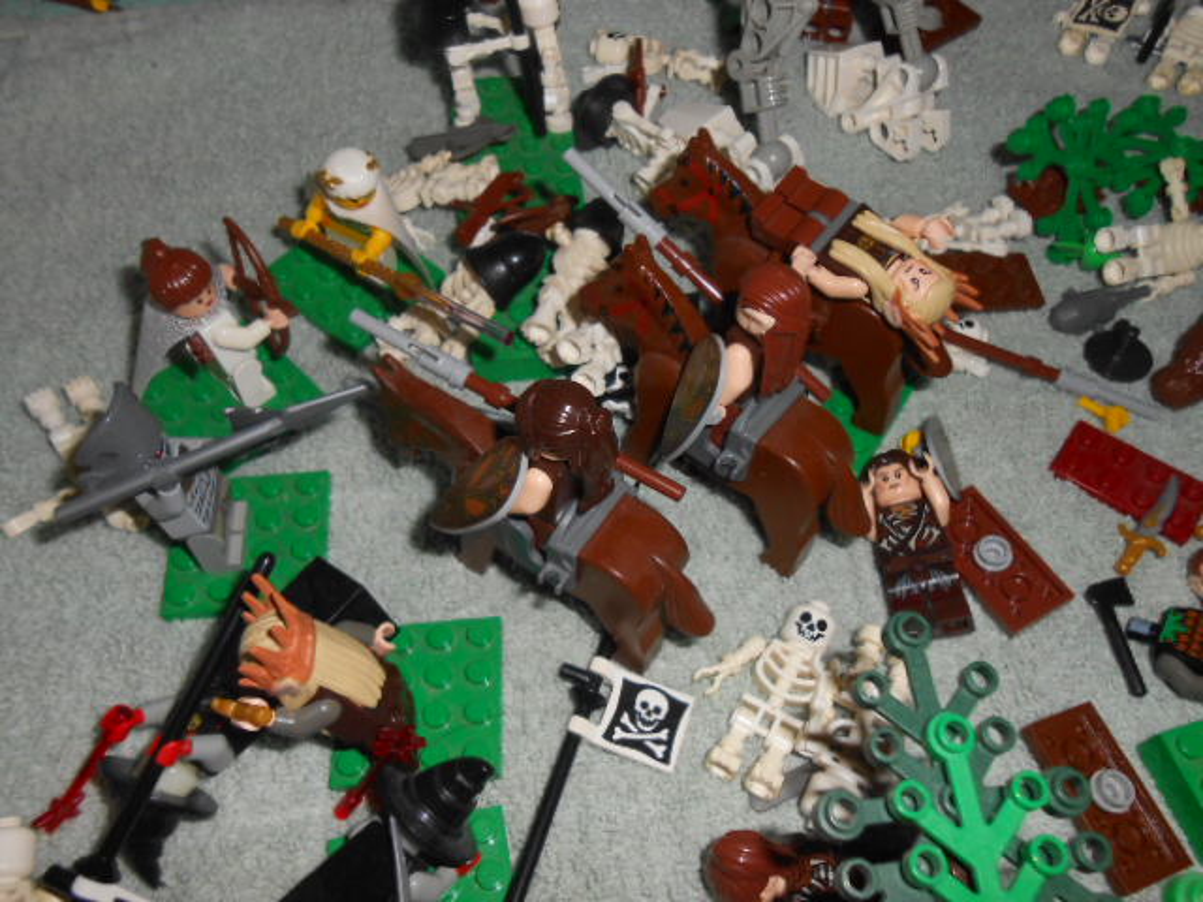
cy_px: 451
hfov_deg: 60.0
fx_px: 1043
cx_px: 602
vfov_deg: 46.8
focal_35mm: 30
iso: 200
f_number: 11.9
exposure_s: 1/25
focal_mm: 5.3
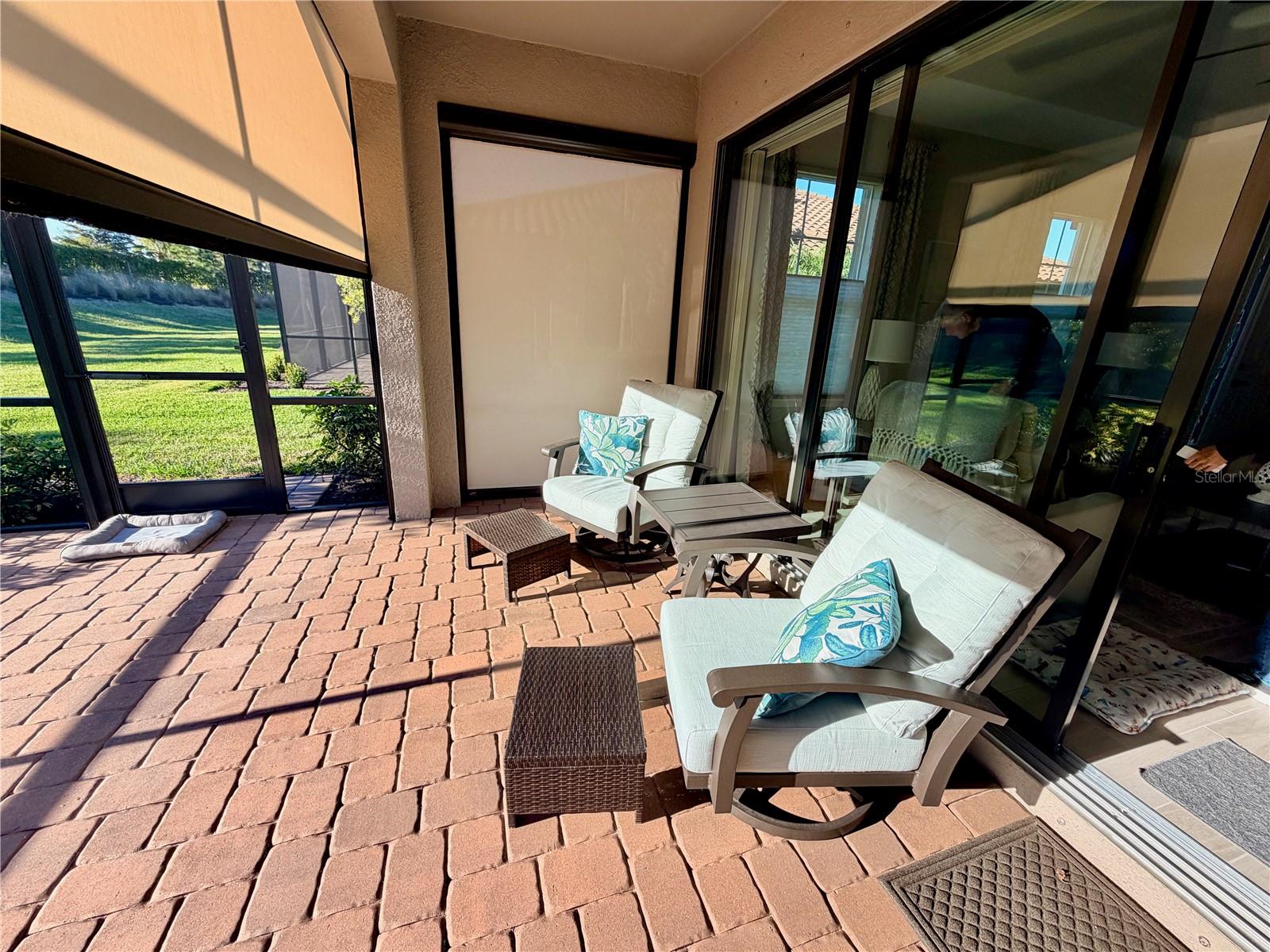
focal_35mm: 14
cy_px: 476
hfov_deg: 102.1
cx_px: 635
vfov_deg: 85.7
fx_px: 514
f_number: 2.2
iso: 50
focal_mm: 2.22
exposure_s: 1/344
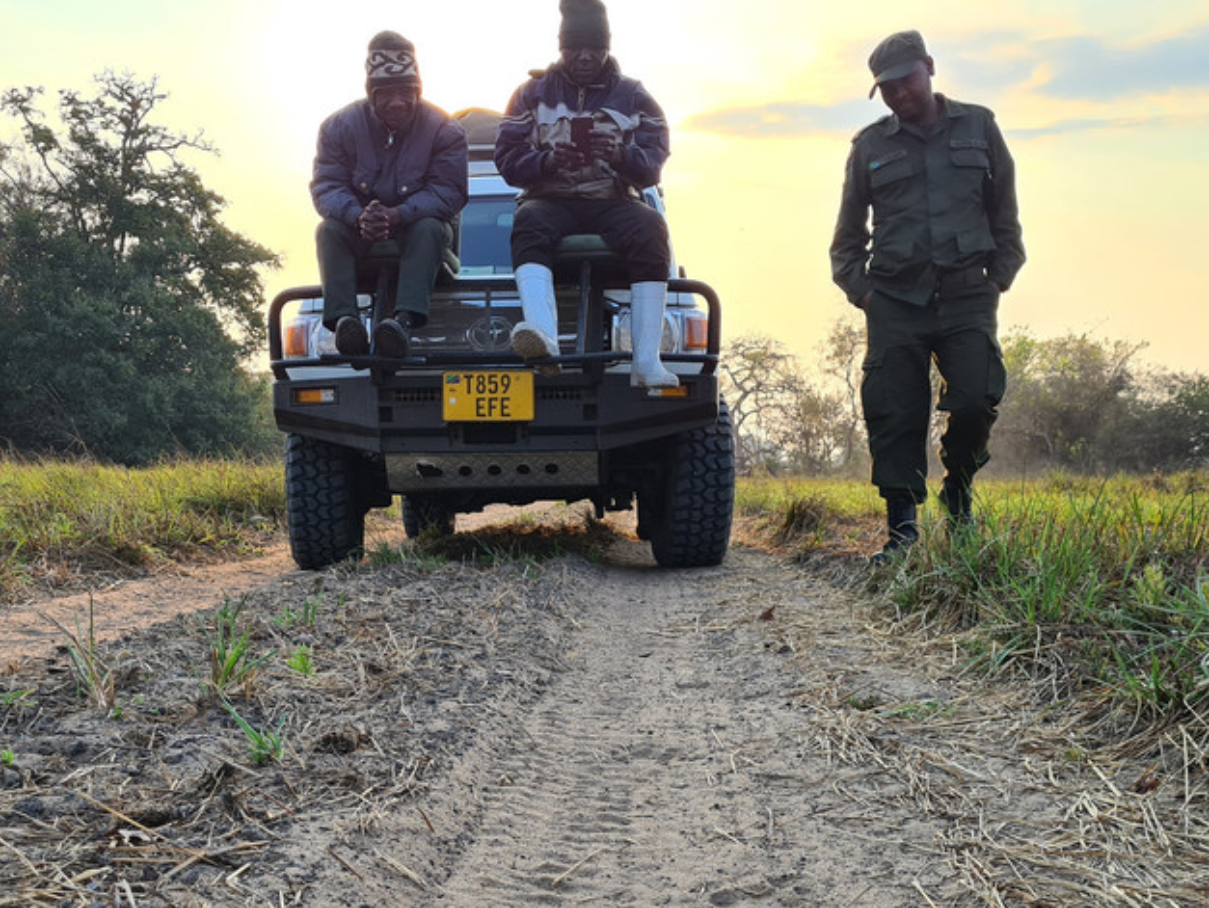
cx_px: 531
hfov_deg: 45.7
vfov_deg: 34.3
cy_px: 696
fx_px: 1433
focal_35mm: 41
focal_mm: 5.4
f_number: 1.8
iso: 50
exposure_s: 1/540
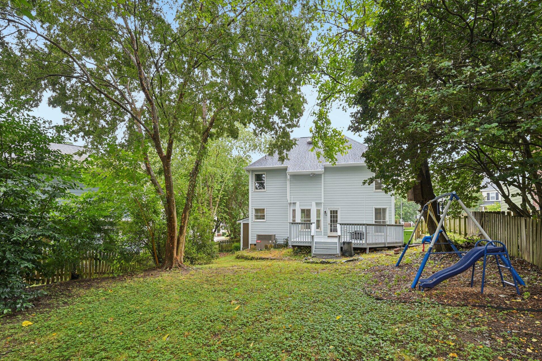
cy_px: 190
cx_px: 277
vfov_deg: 77.3
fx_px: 226
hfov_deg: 100.4
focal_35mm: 15
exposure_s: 1/15
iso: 100
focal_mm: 14
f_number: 8
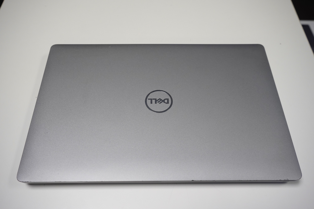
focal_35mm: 31
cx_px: 157
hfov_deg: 60.3
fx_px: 270
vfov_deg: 42.3
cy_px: 104
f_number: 5.6
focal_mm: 31
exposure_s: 1/60
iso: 1600
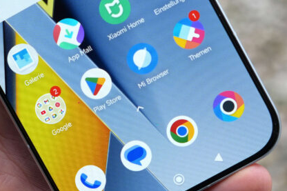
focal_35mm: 126
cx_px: 94
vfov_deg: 10.9
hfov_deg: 16.2
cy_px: 63
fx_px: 1004
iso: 250
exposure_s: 1/60
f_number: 4
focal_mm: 36
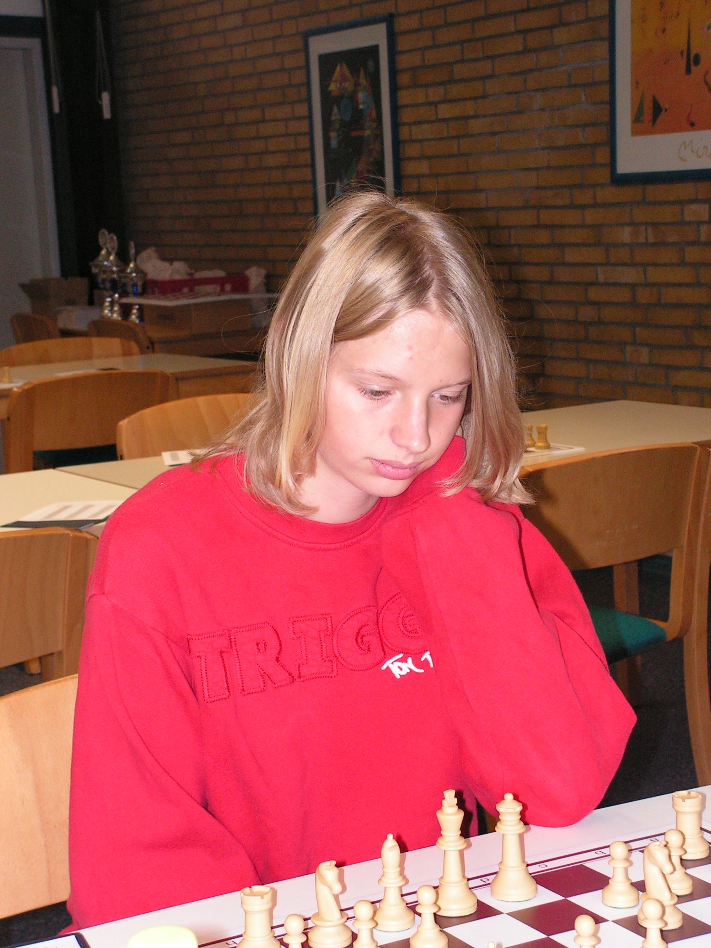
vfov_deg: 27.4
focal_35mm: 71
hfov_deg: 20.7
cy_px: 474
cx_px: 356
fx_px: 1944
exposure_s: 1/80
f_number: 3.3
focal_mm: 11.9
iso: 200
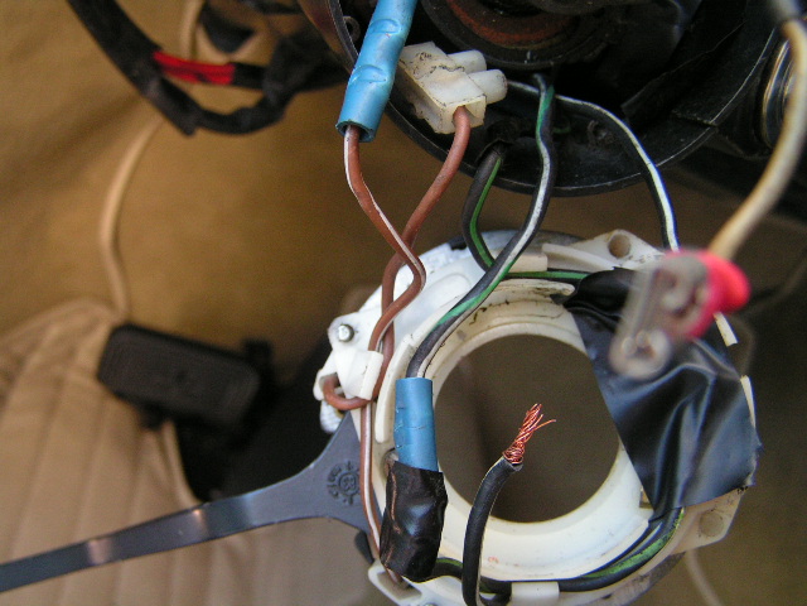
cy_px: 303
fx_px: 909
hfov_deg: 47.9
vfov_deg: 36.8
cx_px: 404
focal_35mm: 39
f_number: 2.8
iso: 160
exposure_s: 1/60
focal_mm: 6.5
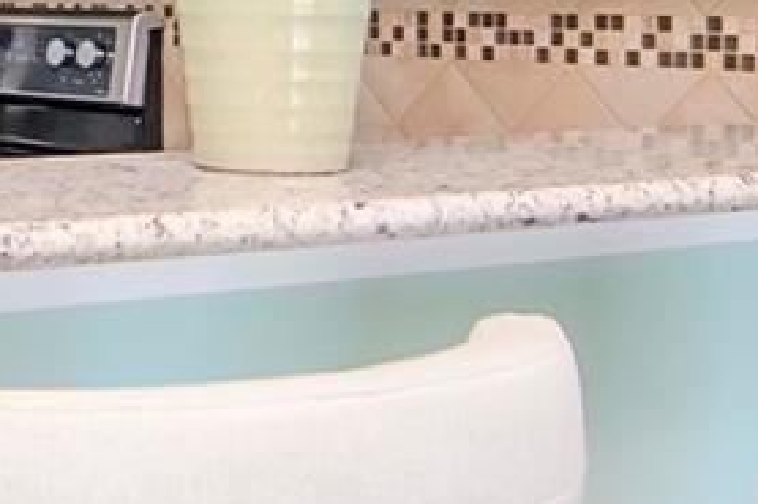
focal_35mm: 95
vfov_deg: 14.1
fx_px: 1996
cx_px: -360
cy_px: -57
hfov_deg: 19.0
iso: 1600
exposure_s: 1/125
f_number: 4
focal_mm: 11
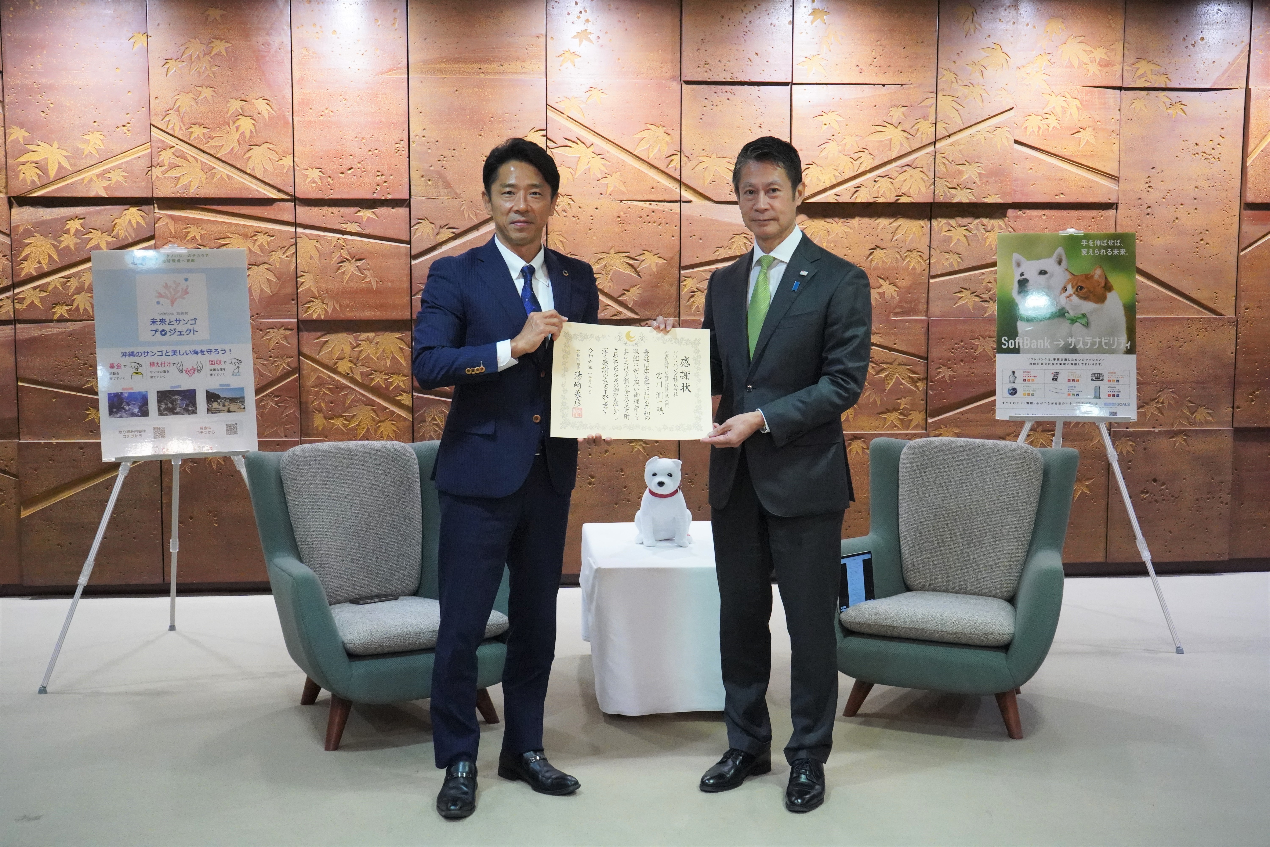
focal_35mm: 41
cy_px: 424
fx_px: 1446
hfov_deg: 47.4
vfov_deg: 32.6
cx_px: 635
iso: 12800
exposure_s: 1/160
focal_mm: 41
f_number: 9
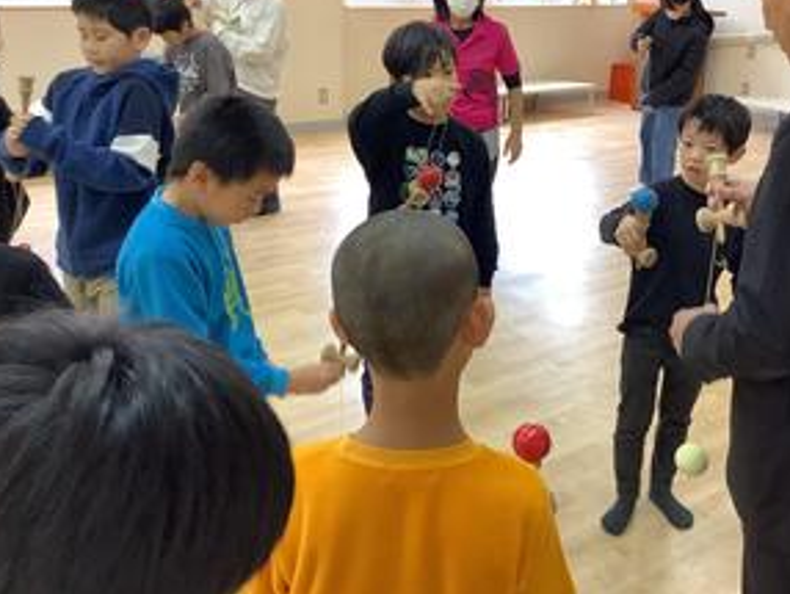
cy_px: 236
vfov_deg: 37.6
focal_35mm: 38
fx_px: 868
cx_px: 470
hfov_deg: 48.7
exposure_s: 1/50
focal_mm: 3.3
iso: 125
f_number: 2.4
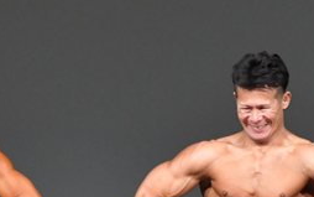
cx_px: 197
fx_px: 8373
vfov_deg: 1.3
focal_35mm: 978
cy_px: 310
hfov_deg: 2.1
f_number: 5.6
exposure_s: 1/400
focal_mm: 210
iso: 5000
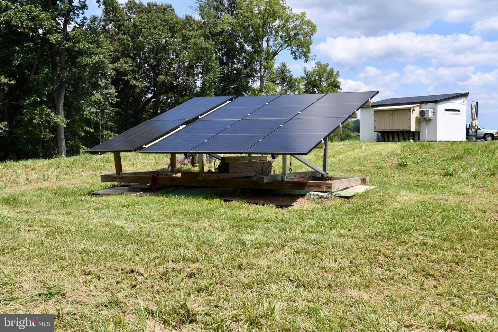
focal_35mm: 38
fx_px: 526
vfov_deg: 35.1
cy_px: 166
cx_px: 249
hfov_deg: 50.7
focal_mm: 19
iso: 100
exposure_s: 1/250
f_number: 8
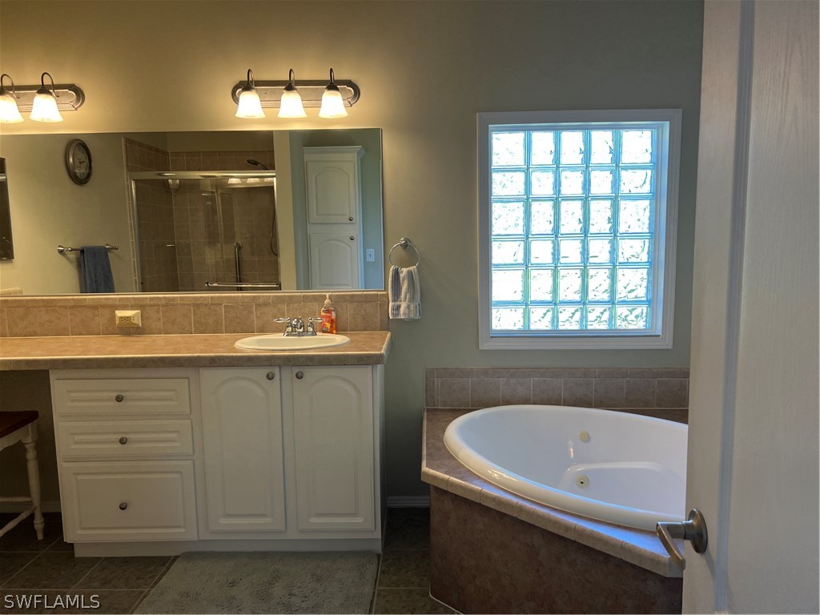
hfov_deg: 67.3
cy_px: 308
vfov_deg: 53.1
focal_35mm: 26
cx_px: 410
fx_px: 616
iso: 50
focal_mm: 5.7
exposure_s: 1/120
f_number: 1.5
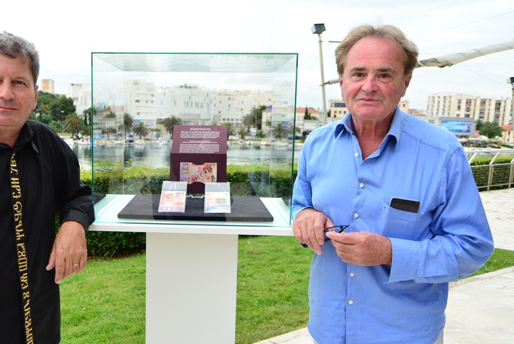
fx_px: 557
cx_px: 175
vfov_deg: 34.2
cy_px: 201
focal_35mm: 39
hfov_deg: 48.7
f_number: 5.6
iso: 800
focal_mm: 29
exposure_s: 1/250
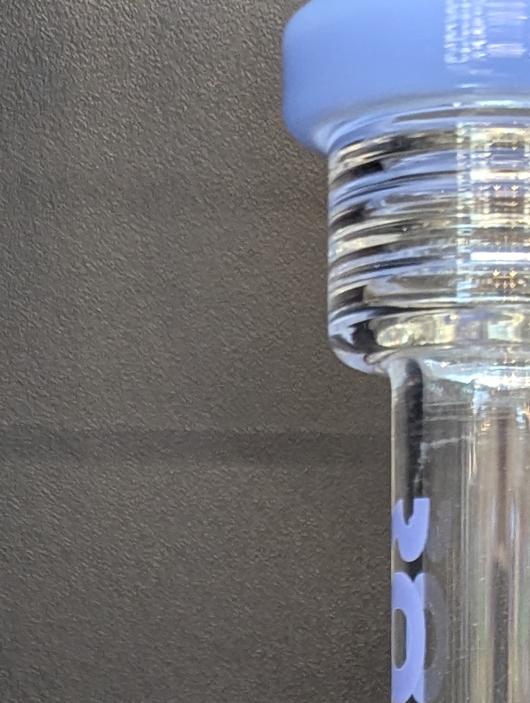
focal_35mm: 108
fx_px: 2199
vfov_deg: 14.9
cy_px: 1399
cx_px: 465
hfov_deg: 13.6
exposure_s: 1/24
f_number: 1.85
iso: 123
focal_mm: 6.81
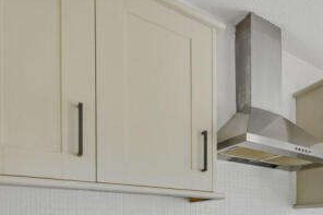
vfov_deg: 36.1
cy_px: 235
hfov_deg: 47.2
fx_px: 278
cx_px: 340
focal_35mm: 31
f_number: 2.8
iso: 100
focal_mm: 14
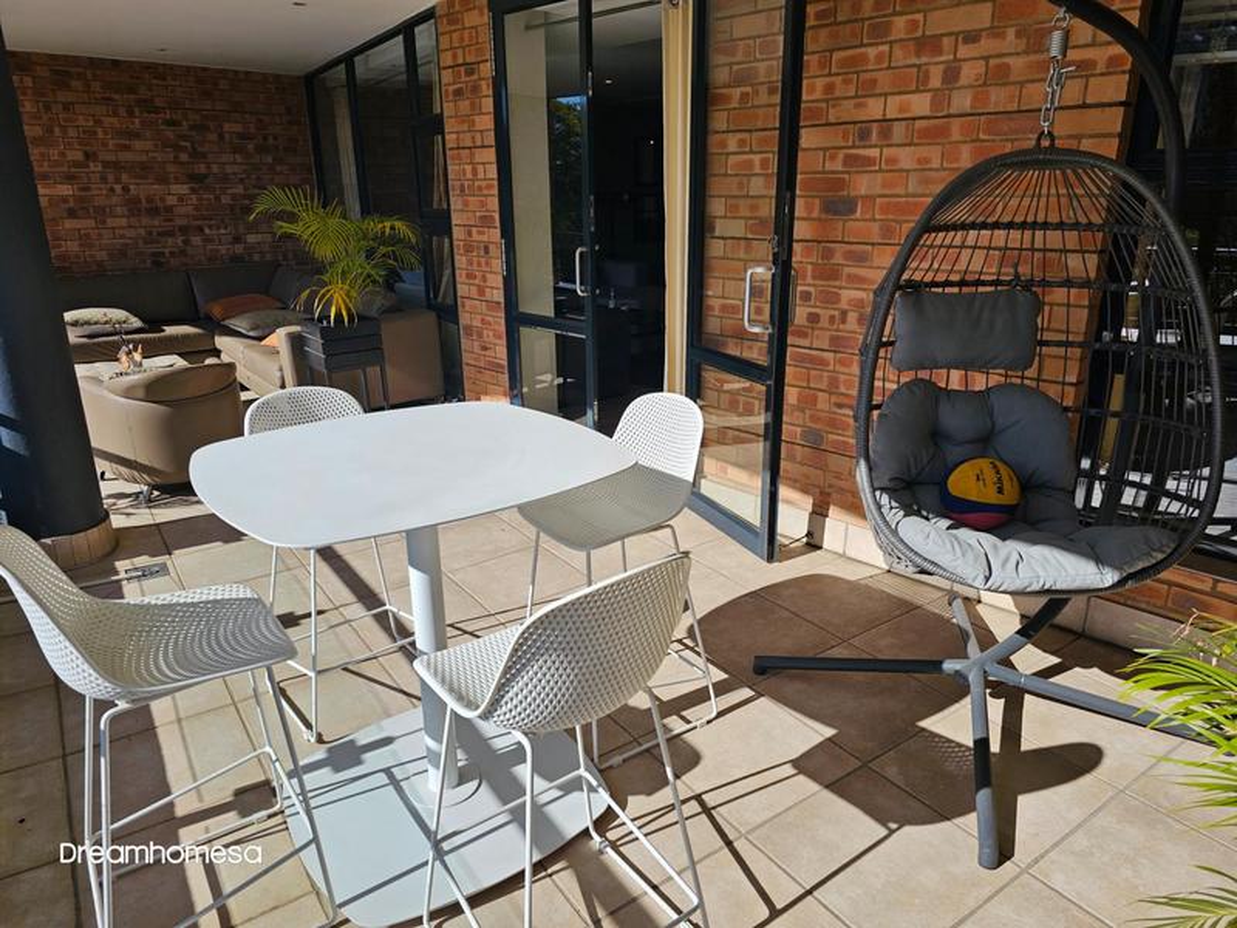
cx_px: 618
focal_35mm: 23
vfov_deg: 58.9
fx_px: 822
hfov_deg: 73.9
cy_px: 464
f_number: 1.7
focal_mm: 6.3
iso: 10
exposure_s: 1/711
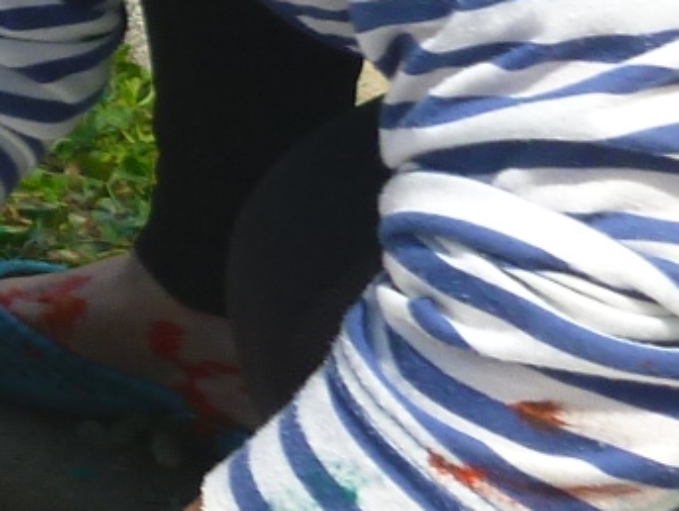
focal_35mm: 167
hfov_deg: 10.3
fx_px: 3279
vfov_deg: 8.9
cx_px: -932
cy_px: 61
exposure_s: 1/250
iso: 100
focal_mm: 4.9
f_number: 3.3
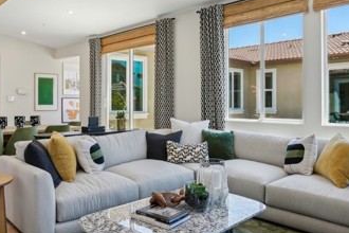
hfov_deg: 59.4
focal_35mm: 31
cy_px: 108
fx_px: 301
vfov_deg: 42.3
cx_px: 127
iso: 125
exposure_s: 1/30
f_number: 7.1
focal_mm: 16
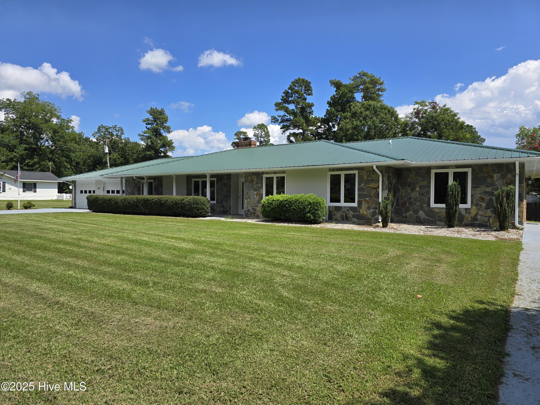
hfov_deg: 73.9
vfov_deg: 58.9
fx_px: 359
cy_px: 202
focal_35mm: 23
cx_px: 270
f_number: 1.7
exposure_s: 1/976
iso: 12
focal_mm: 6.3
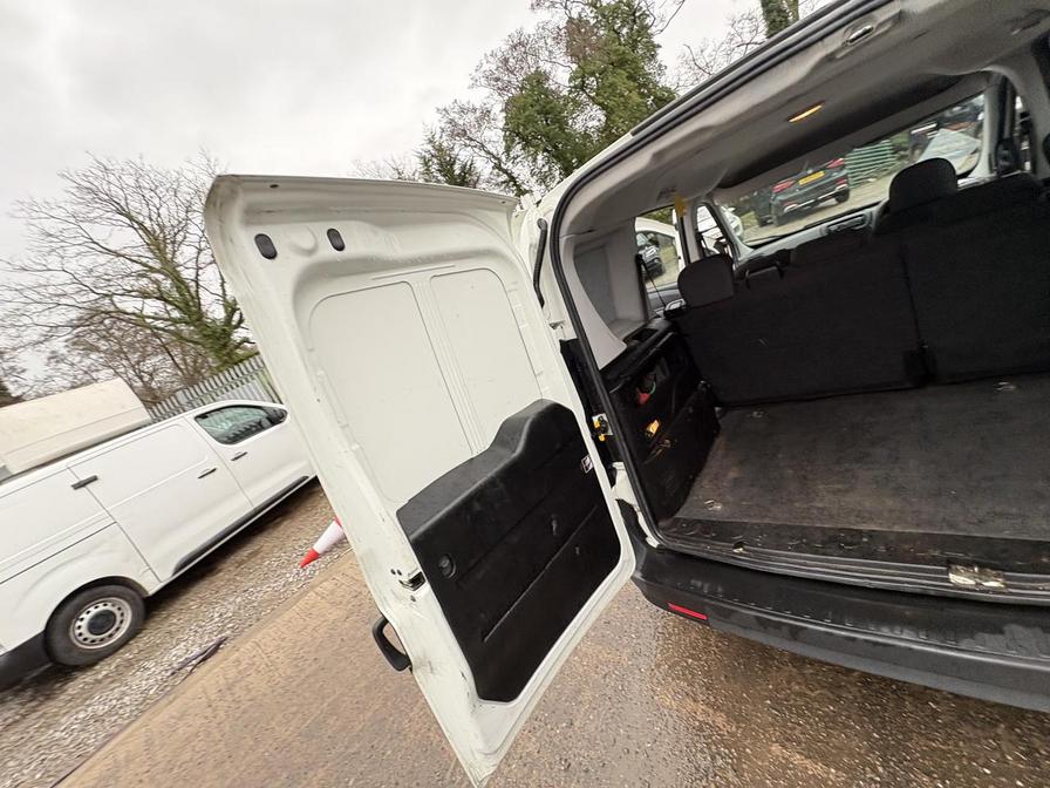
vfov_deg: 85.7
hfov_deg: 102.1
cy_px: 394
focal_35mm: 14
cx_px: 525
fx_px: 425
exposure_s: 1/99
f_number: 2.2
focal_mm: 2.22
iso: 125
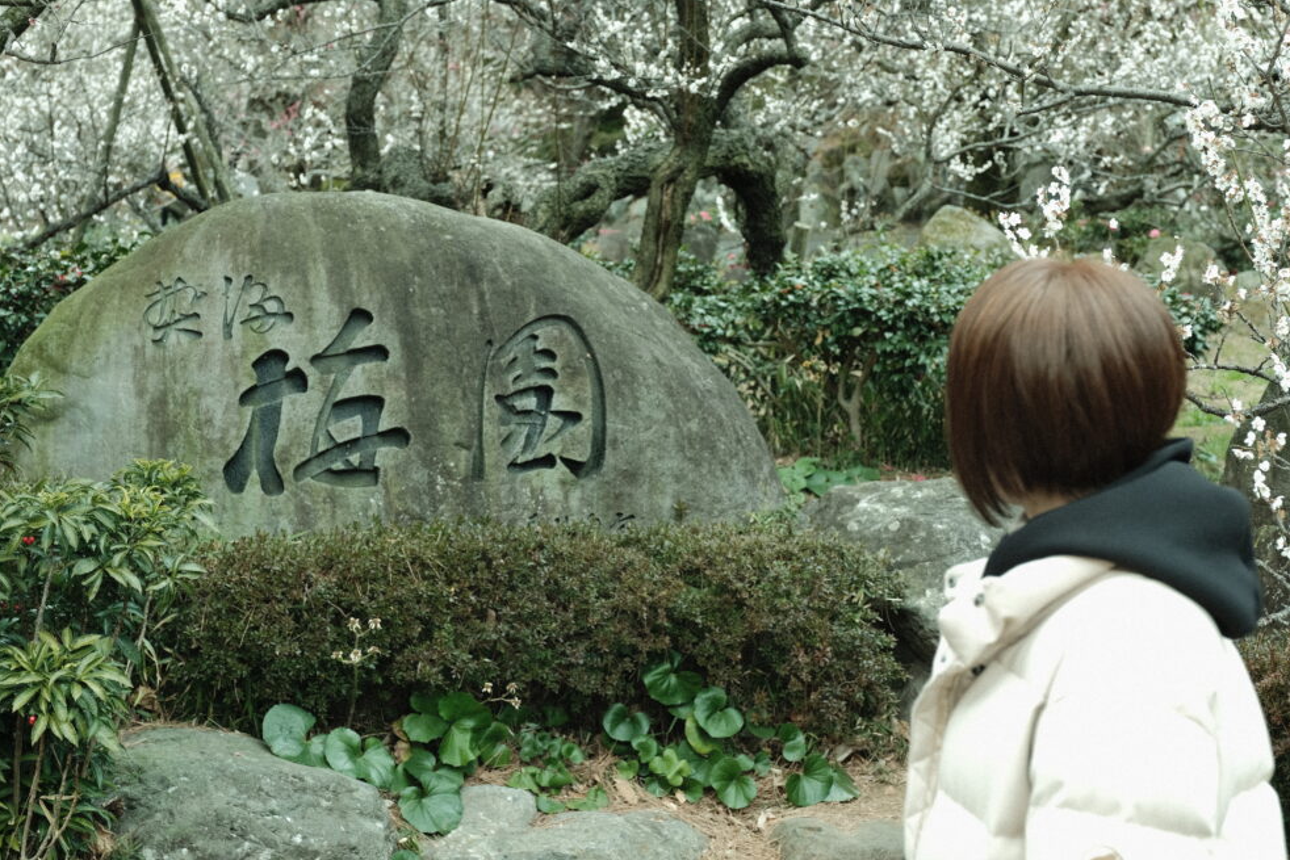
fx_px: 2652
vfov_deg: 18.4
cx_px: 649
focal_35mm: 74
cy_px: 437
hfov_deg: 27.3
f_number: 5.6
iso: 100
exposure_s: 1/7.5
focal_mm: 47
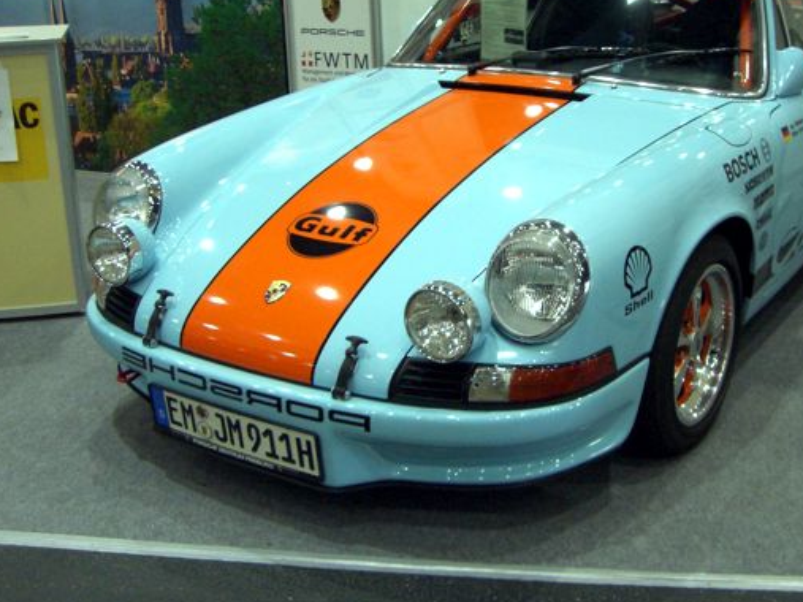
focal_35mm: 48
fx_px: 1113
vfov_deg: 30.2
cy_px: 284
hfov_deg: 39.4
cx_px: 497
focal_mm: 6.2
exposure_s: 1/80
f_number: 2.7
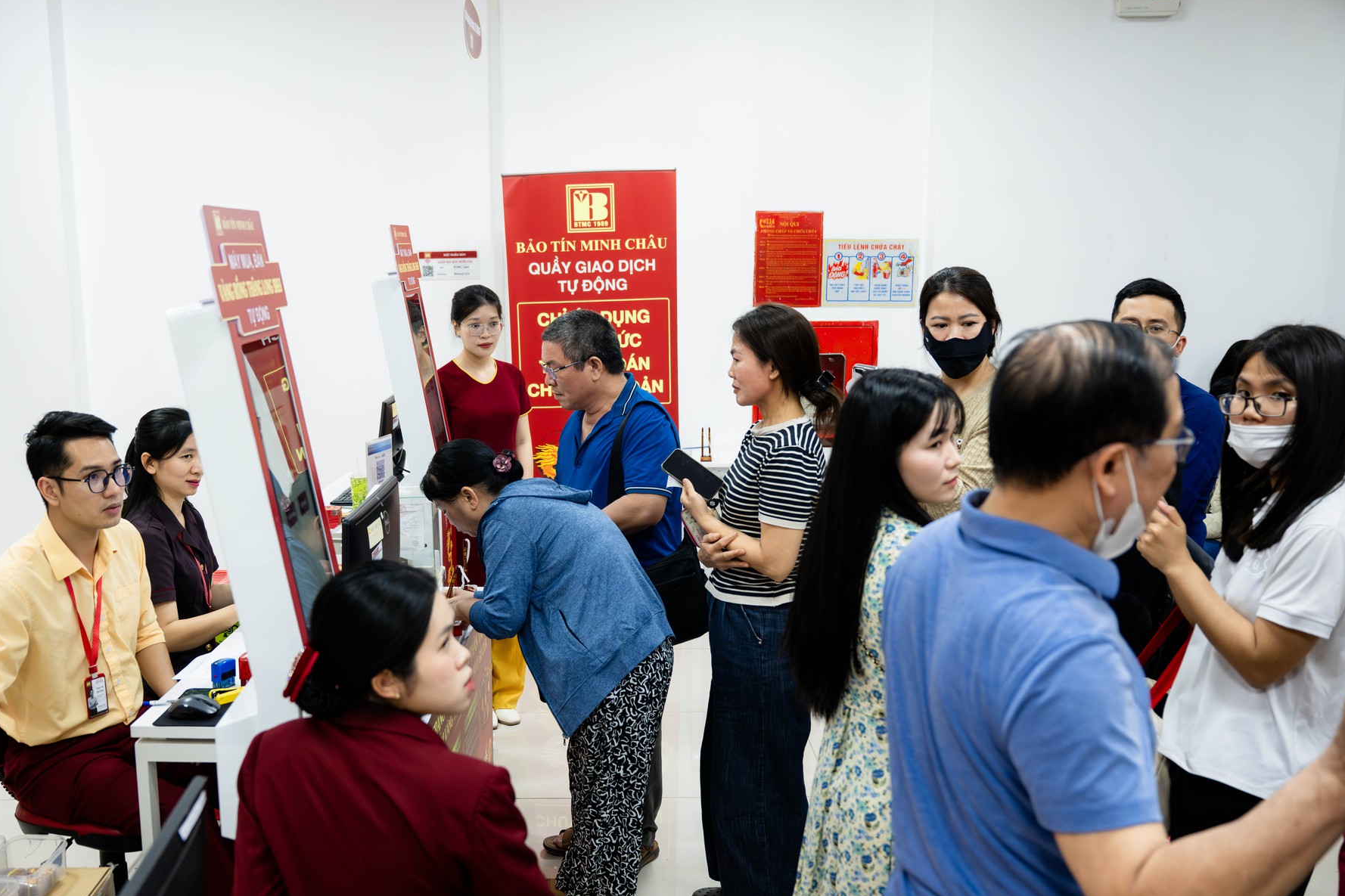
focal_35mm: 37
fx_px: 1366
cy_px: 490
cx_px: 595
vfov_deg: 36.3
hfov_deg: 52.3
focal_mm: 32.5
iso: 2000
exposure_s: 1/250
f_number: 3.5
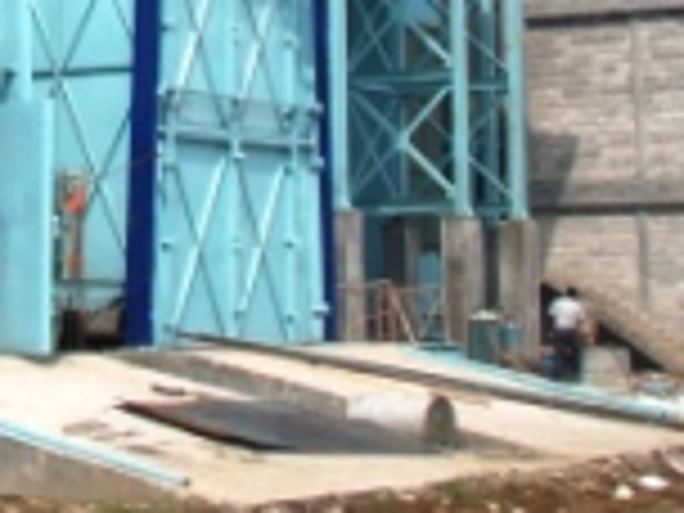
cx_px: 32
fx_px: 2213
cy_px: -194
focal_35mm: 112
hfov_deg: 17.2
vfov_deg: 12.7
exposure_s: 1/500
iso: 80
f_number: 4.5
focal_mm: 6.7
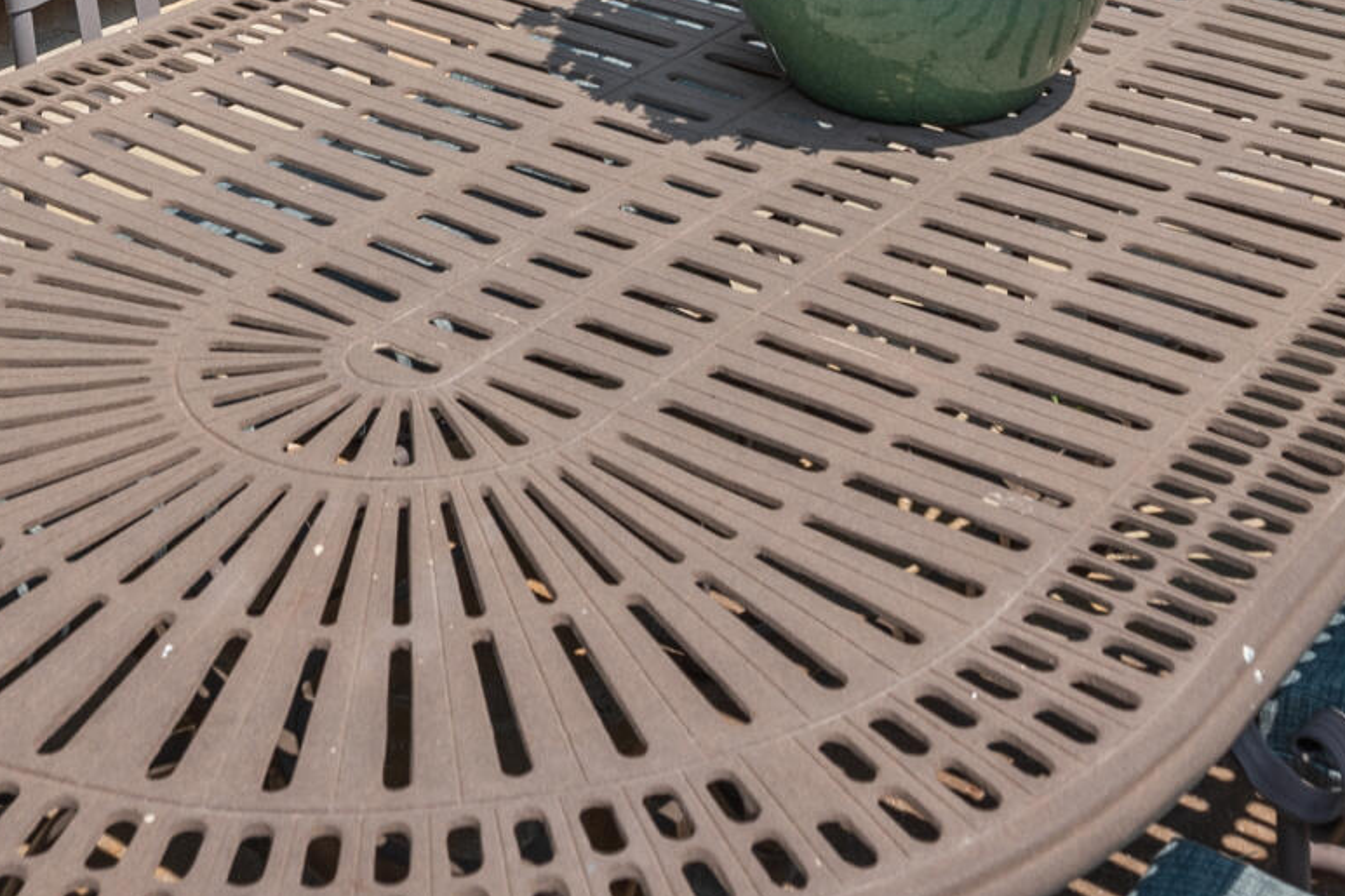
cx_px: 583
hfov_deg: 30.5
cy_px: -778
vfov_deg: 16.7
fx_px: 2465
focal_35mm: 66
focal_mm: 17
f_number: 7.1
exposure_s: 1/60
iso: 125
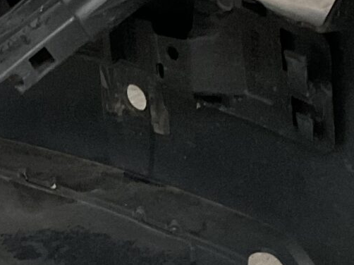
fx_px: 1513
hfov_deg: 13.0
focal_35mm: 148
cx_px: -86
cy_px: 223
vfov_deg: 10.0
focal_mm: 3
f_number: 1.8
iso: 320
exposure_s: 1/25
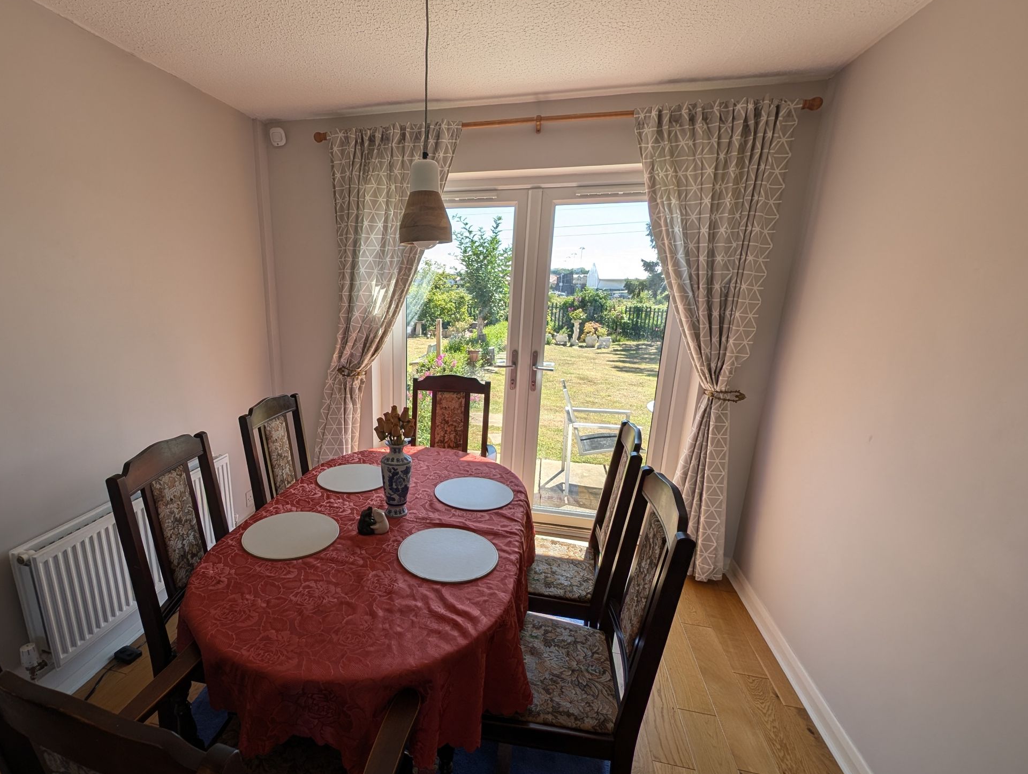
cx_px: 415
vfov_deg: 81.8
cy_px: 417
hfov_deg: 96.9
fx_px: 446
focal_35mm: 15
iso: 40
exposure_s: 1/712
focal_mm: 2.23
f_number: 1.95
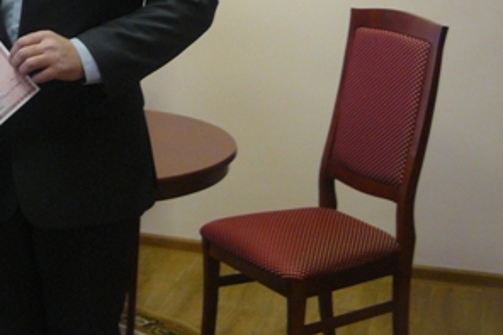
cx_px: 7
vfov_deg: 16.3
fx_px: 1131
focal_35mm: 81
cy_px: -32
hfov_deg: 24.0
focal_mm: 6
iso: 200
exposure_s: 1/30
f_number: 2.8
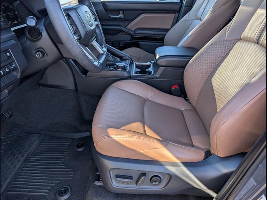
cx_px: 134
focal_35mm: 24
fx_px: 185
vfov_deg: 56.8
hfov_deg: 71.6
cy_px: 100
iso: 216
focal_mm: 6.9
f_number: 1.68
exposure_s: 1/833
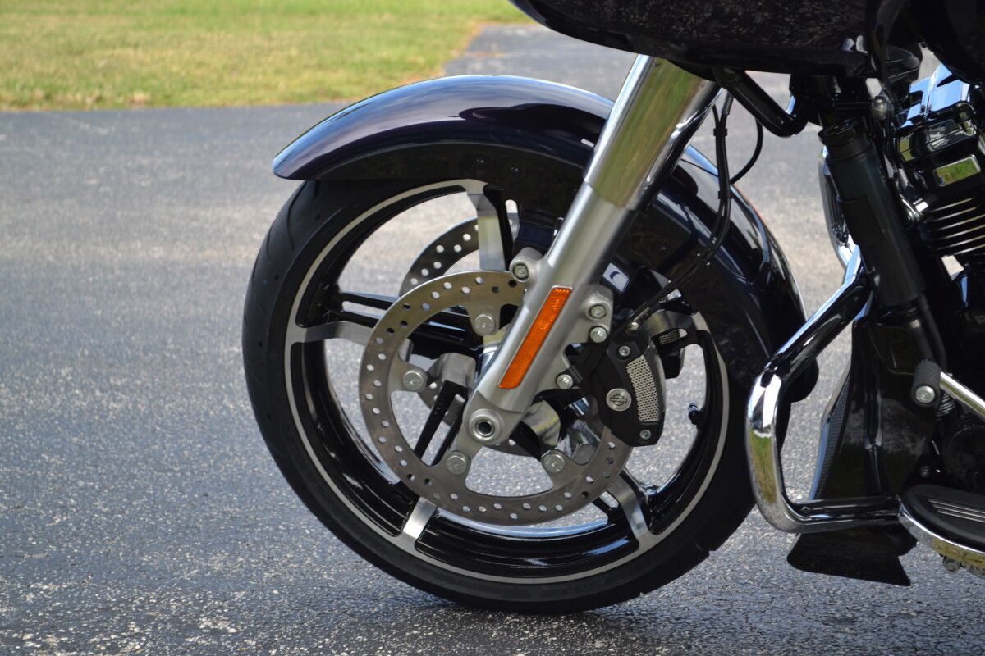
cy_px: 328
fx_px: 2257
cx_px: 492
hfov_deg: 24.6
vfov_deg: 16.6
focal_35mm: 82
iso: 100
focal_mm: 55
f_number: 5.6
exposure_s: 1/125
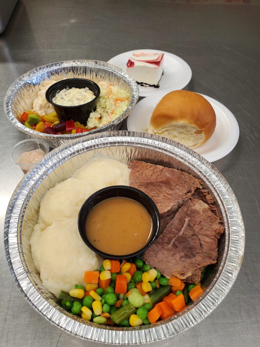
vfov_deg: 67.3
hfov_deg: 53.1
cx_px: 130
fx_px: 260
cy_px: 174
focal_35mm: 26
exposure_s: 1/120
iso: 160
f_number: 2.4
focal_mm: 4.3
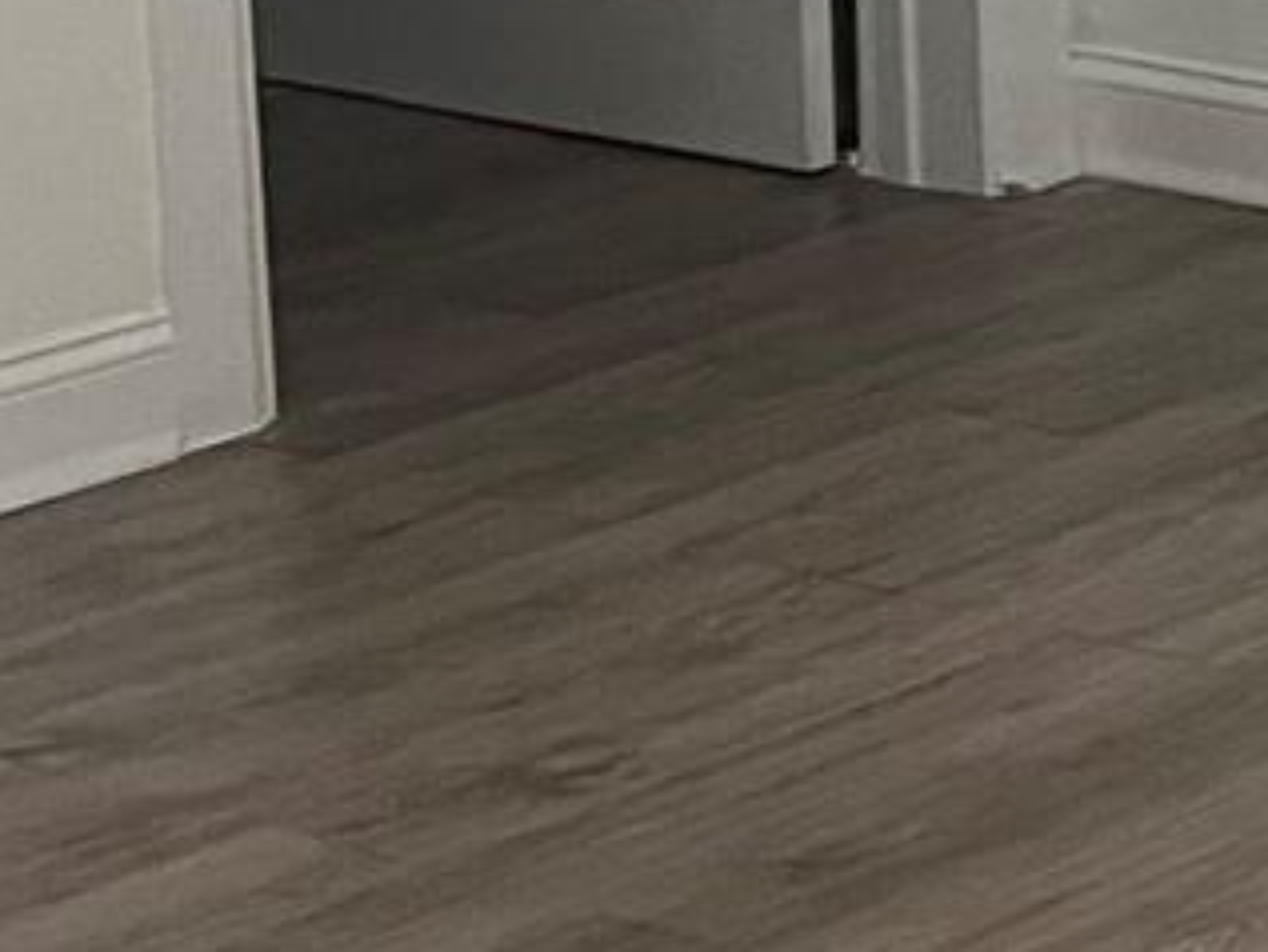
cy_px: -120
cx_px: 2936
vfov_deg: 8.8
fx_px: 6156
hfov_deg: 10.3
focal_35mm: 168
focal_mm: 5.7
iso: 160
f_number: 1.5
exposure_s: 1/60
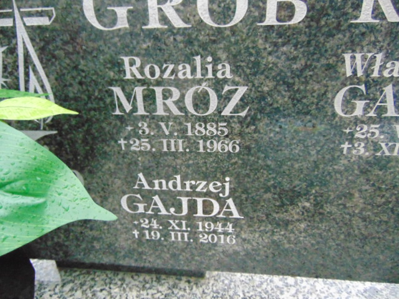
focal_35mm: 25
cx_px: 200
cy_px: 150
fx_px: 288
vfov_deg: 54.9
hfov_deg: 69.4
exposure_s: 1/40
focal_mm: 4.5
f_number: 3
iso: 800
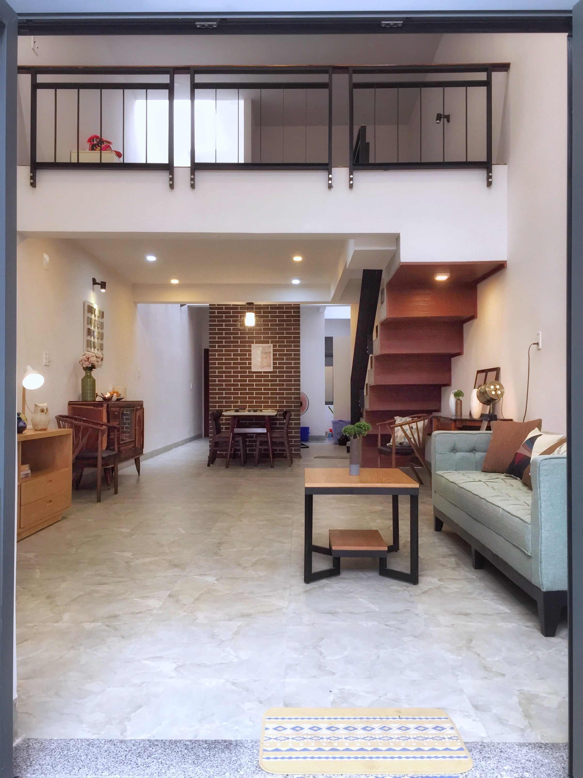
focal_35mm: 29
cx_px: 292
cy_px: 389
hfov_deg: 48.2
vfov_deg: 61.7
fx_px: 651
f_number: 2.2
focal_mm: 4.15
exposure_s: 1/33
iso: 100
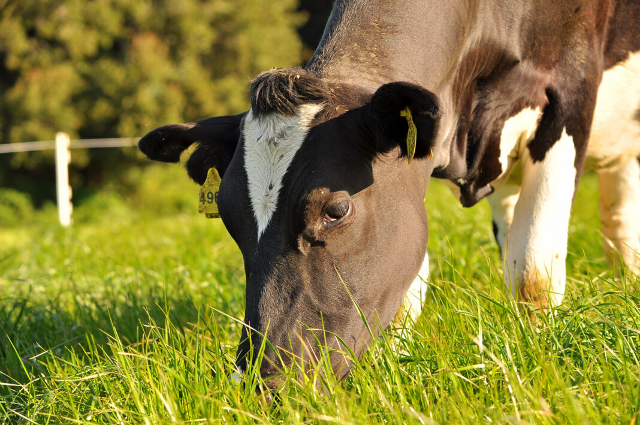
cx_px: 320
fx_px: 2610
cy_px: 212
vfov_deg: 9.3
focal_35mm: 147
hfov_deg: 14.0
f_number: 6.3
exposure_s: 1/320
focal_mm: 98
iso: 200
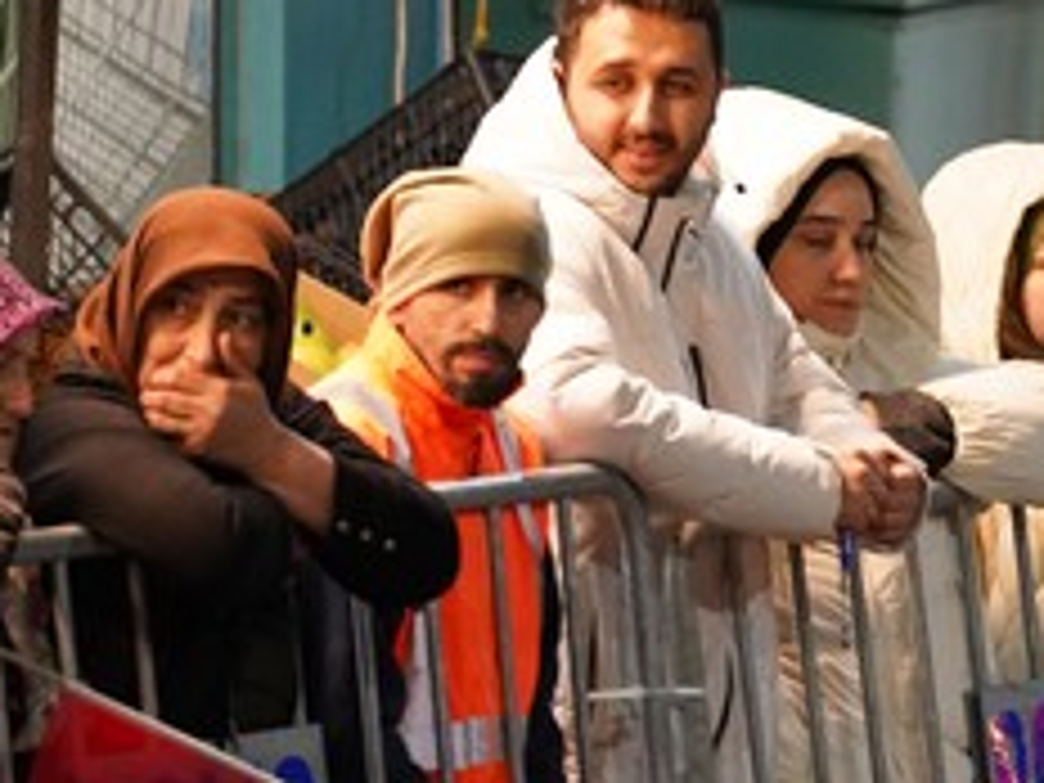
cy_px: 673
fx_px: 18458
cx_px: 873
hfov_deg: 3.2
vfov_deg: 2.4
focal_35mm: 612
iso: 4000
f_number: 2.8
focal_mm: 200
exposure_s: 1/250
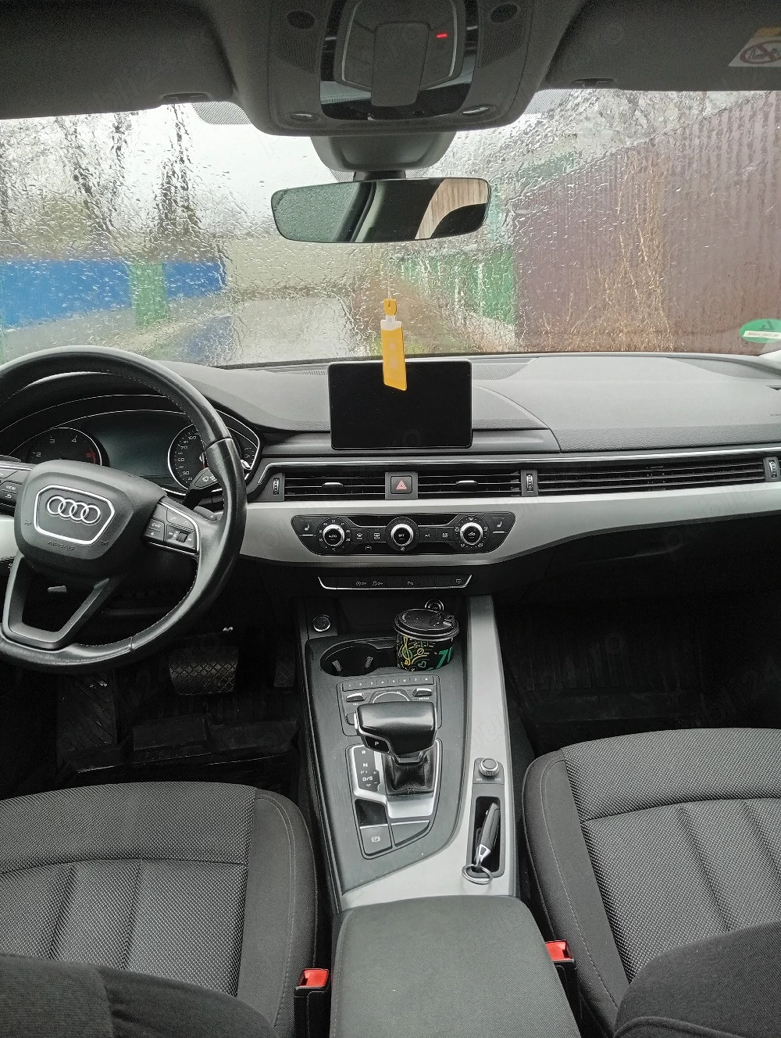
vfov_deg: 65.2
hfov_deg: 51.5
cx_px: 390
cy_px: 519
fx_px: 810
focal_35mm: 27
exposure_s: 1/33.4
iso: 178
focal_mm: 3.98
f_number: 1.8
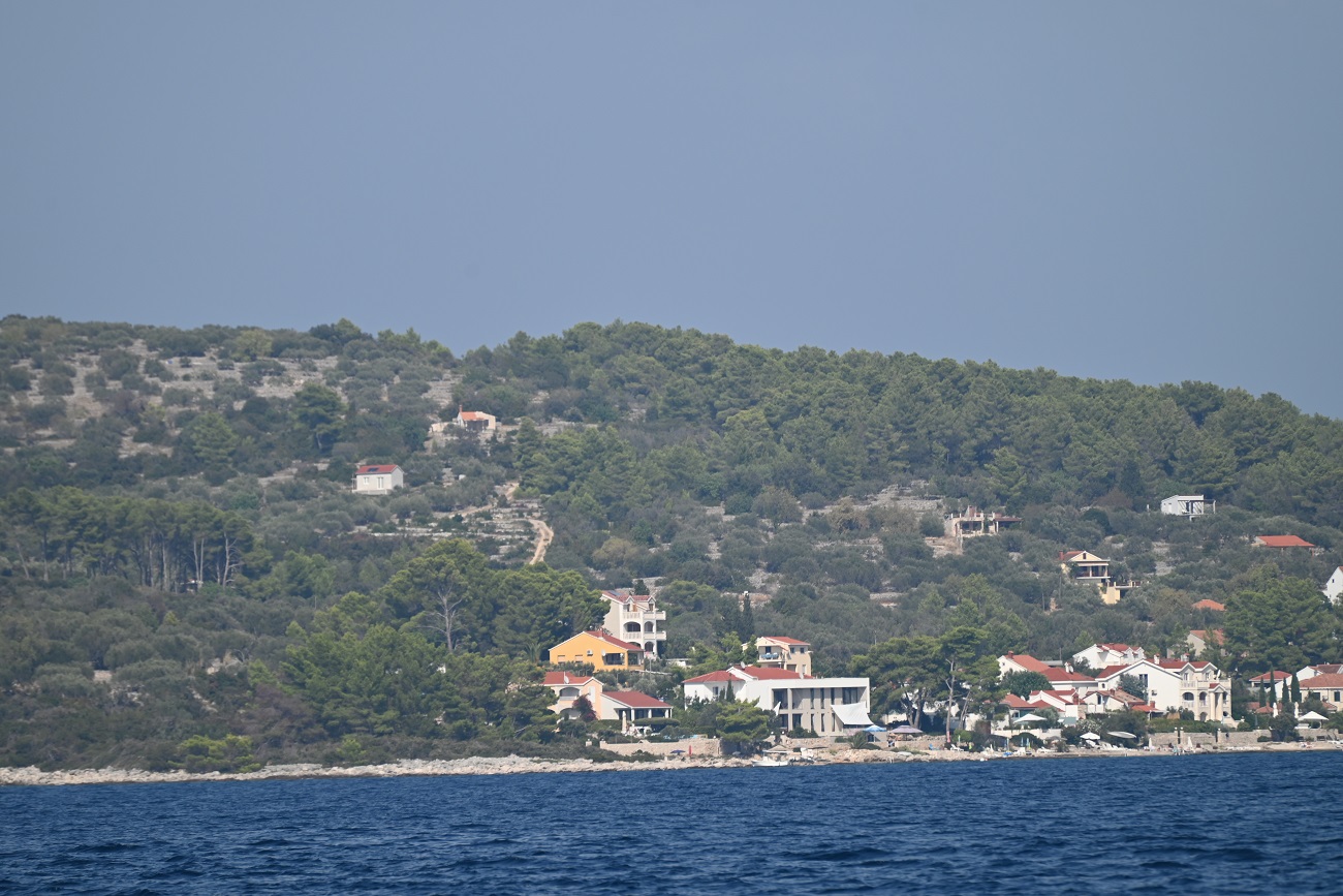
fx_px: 11192
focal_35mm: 300
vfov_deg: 4.6
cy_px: 448
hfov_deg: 6.9
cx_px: 672
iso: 160
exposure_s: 1/1000
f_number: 5.6
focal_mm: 300
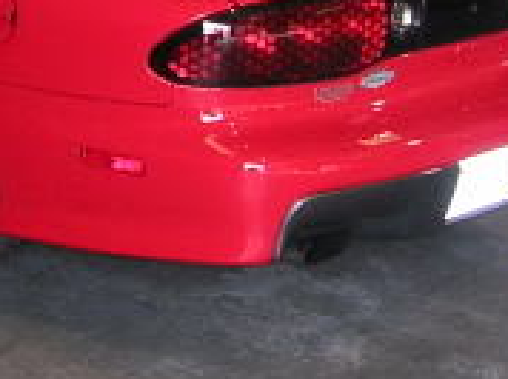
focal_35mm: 118
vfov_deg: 12.3
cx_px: -3
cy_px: -71
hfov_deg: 16.4
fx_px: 1729
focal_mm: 6.2
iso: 94
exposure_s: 1/60.1
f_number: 2.9
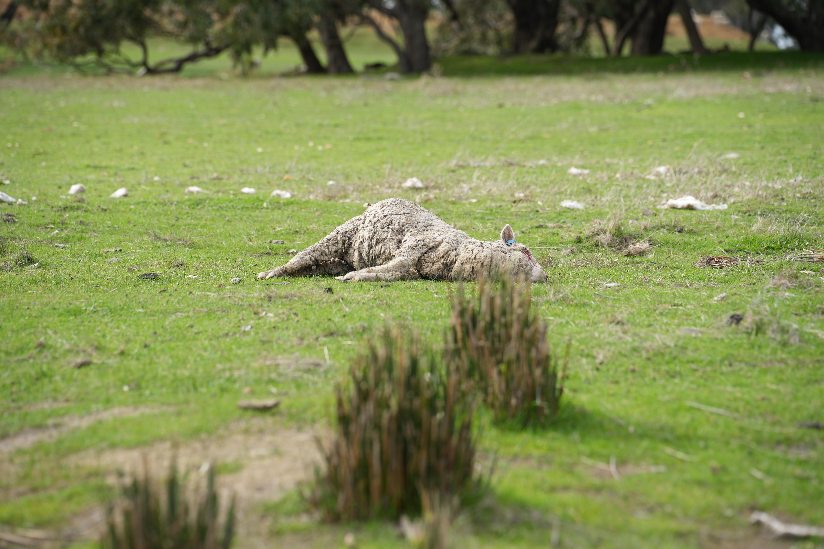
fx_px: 3433
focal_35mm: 150
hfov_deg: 13.7
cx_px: 412
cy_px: 274
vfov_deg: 9.1
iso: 100
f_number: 4.5
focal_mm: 150
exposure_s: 1/200
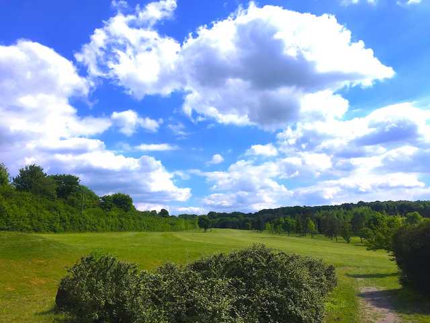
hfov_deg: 61.7
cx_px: 215
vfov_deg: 48.2
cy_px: 162
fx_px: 360
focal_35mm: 29
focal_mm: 4.15
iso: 32
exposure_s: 1/3968
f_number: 2.2
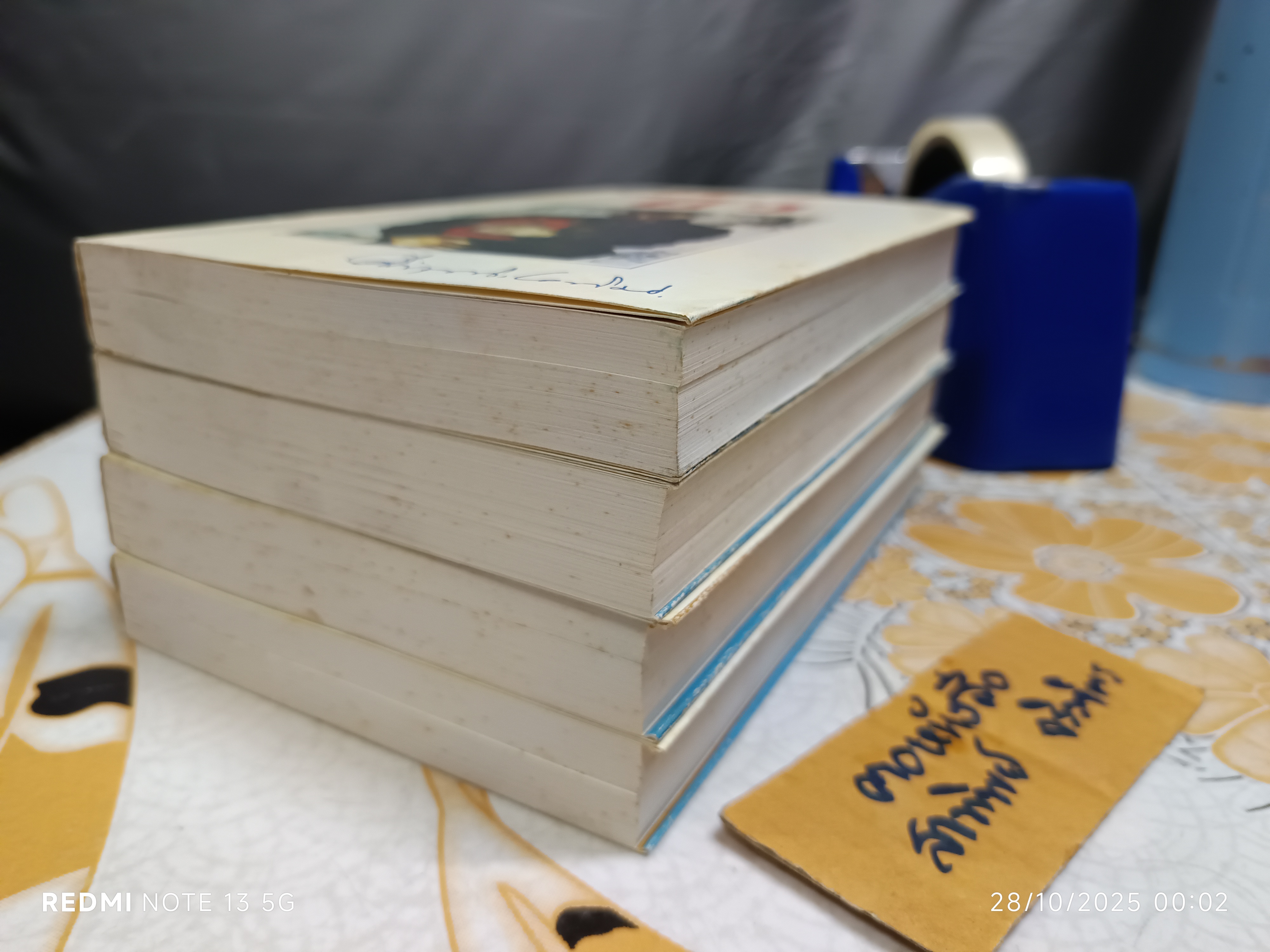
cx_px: 635
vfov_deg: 56.8
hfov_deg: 71.6
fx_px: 881
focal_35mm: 24
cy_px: 476
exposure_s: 1/25
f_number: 1.7
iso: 1070
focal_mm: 5.31
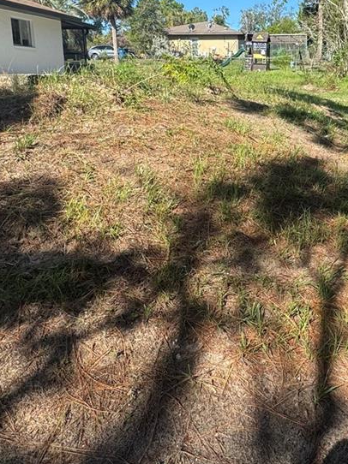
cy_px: 151
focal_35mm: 31
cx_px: 301
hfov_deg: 42.4
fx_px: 416
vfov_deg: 57.0
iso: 40
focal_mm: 2.22
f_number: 2.2
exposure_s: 1/956
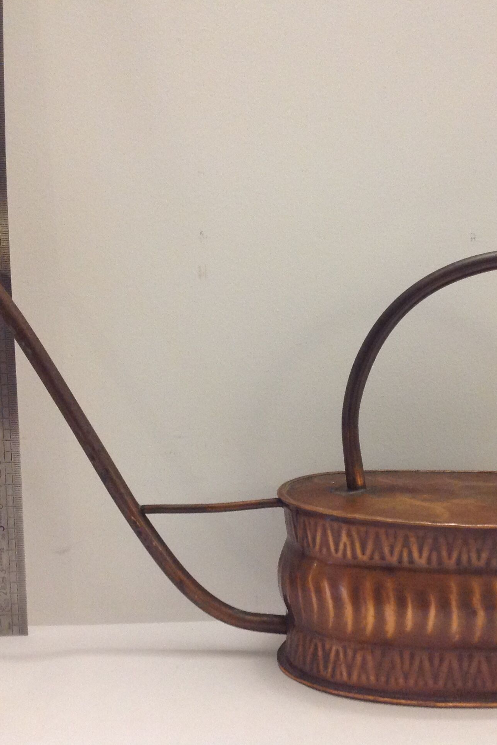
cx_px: 316
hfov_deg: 27.4
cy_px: 373
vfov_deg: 40.3
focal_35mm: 49
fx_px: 1015
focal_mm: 4.28
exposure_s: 1/15
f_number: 2.4
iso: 200
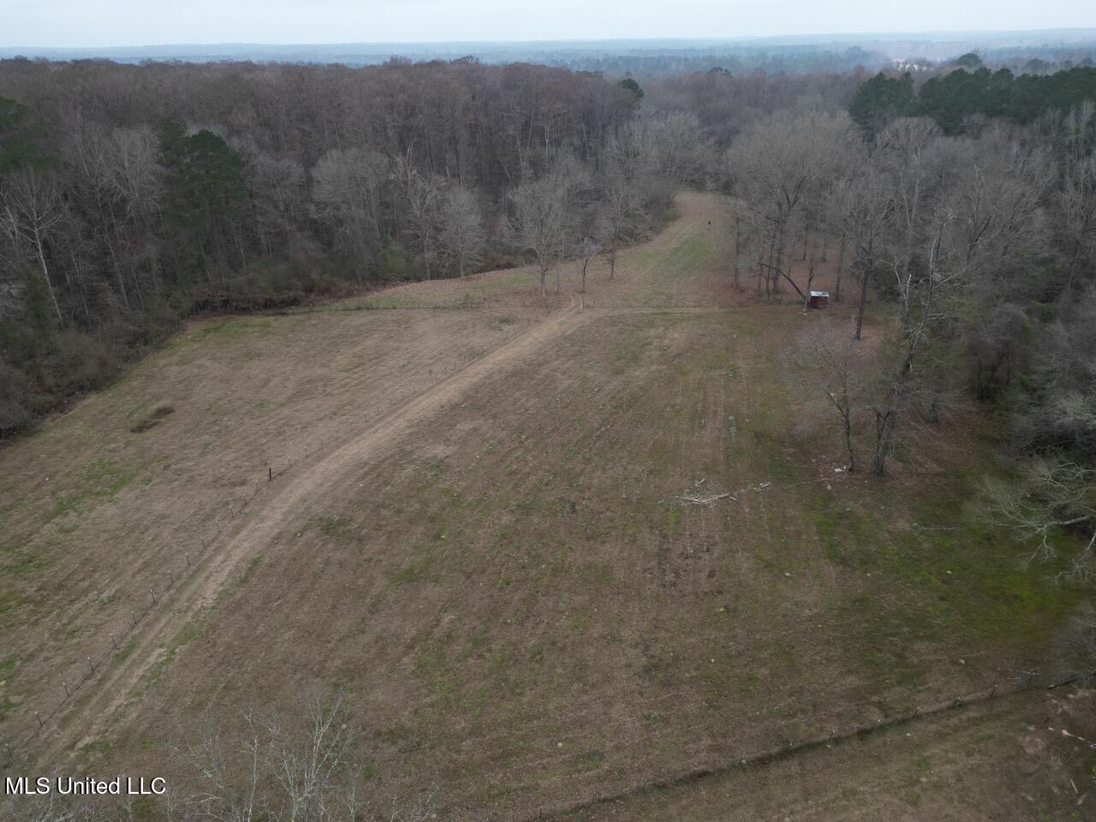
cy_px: 411
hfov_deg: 71.6
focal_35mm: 24
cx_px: 548
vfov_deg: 56.8
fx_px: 760
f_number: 1.7
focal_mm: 6.72
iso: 100
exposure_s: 1/640
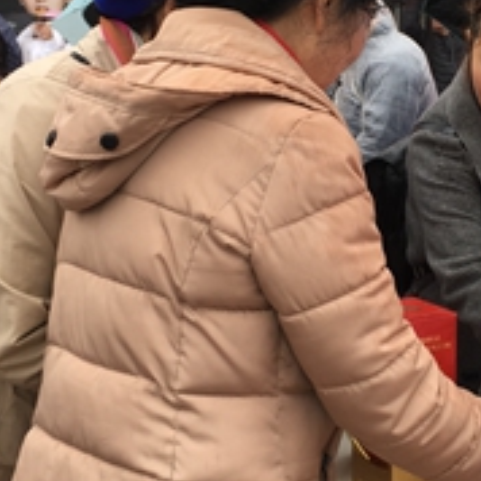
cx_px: 370
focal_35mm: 72
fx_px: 1132
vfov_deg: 24.0
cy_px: 196
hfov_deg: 23.7
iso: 32
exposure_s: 1/100
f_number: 2.2
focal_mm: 4.15
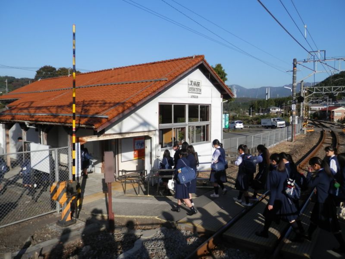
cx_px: 172
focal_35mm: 25
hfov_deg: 69.4
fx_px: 249
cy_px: 130
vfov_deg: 54.9
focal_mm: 4.5
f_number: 8.7
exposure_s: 1/160
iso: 80
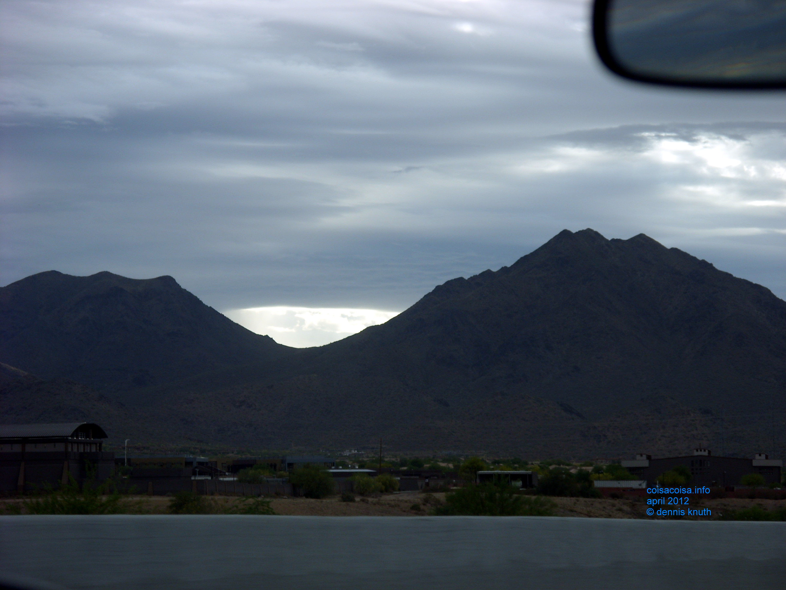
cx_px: 393
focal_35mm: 128
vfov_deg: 11.6
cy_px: 295
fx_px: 2906
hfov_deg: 15.4
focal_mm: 21.3
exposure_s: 1/228
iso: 50
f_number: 3.9
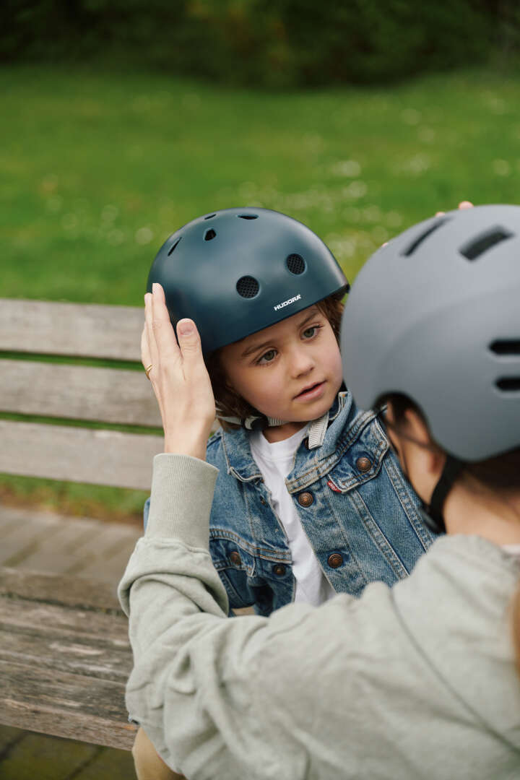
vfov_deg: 29.7
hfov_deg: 20.0
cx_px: 260
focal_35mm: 68
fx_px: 1473
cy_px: 390
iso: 500
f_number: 2.8
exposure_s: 1/1600
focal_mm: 68
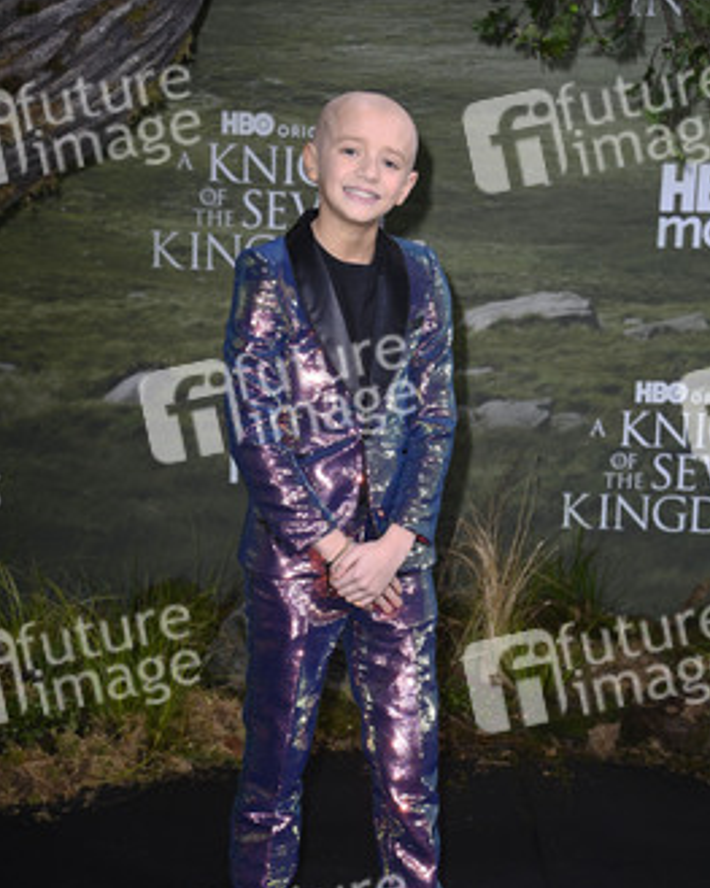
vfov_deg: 21.5
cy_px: 534
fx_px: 2339
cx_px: 356
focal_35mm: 89
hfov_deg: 17.3
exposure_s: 1/250
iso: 640
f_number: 5.6
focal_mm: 78
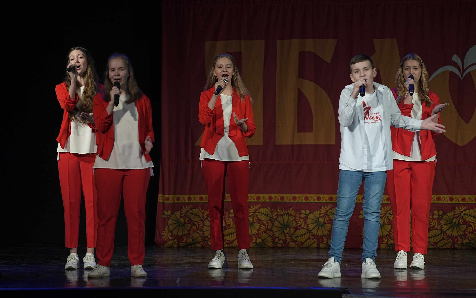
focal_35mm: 172
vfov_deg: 7.6
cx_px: 238
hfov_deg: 12.2
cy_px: 154
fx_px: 2231
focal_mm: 168
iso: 2000
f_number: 4
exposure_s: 1/400
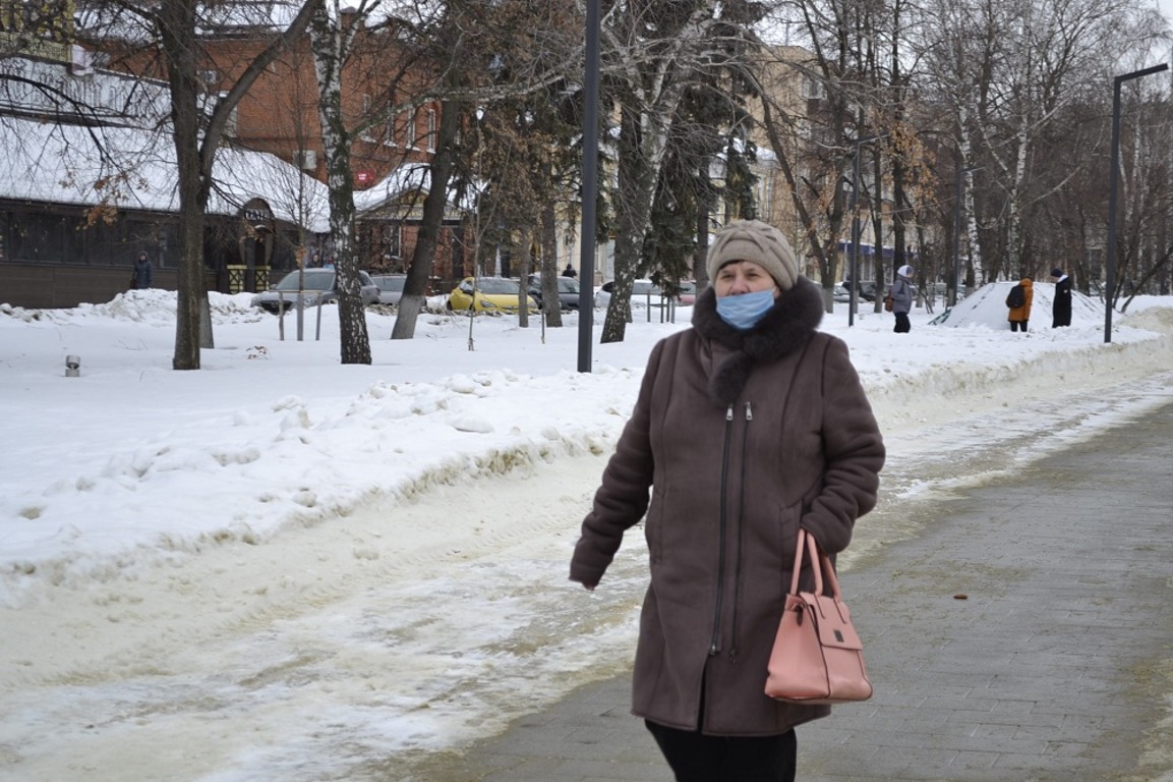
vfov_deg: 18.2
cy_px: 391
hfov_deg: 27.0
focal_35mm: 75
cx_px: 586
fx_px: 2443
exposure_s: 1/125
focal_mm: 50
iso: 125
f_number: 5.6
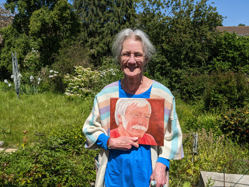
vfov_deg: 51.3
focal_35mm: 27
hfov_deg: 65.3
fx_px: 194
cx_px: 124
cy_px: 94
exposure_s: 1/4695
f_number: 1.73
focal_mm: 4.38
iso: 67
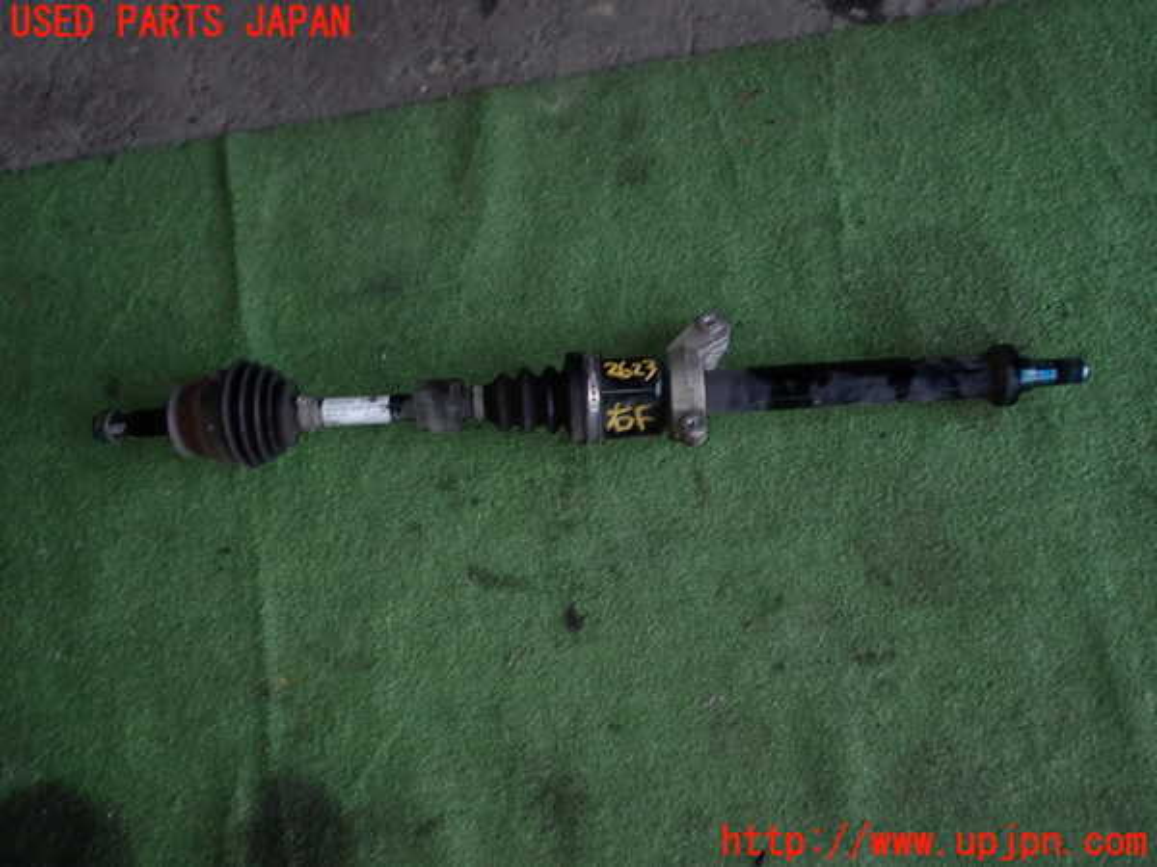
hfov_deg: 56.8
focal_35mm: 32
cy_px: 434
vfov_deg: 44.2
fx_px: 1070
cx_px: 578
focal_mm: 5.79
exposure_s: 1/30
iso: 160
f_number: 7.1
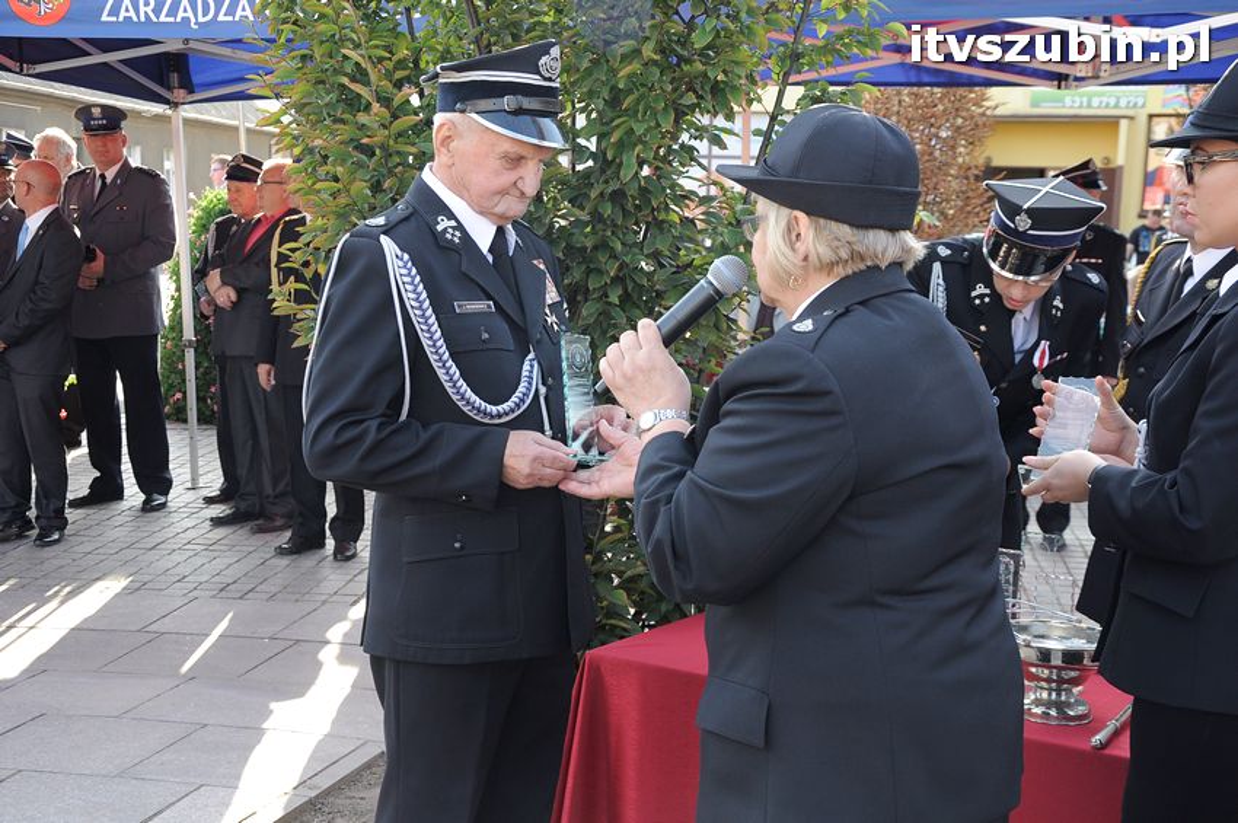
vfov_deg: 28.0
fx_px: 1649
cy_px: 412
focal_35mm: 48
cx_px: 619
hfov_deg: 41.1
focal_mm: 32
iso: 400
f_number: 5.6
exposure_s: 1/125
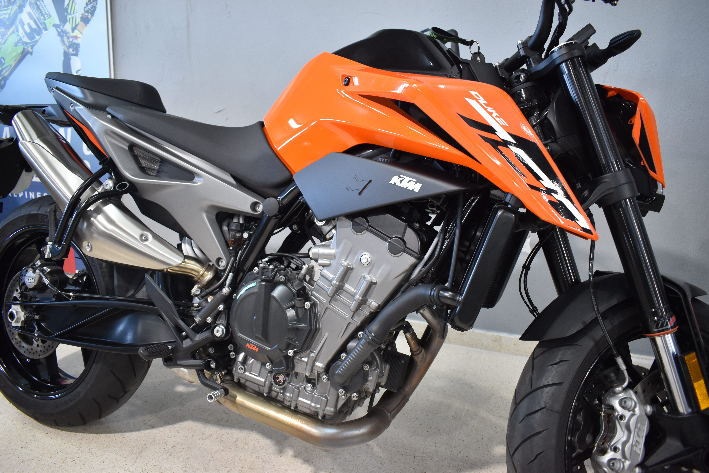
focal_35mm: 27
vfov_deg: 47.9
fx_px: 532
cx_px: 354
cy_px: 236
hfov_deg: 67.4
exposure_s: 1/50
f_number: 3.5
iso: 800
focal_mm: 18
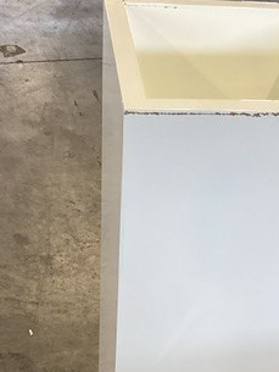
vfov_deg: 29.6
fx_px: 698
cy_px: 241
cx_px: 234
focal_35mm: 65
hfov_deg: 22.2
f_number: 2.4
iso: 100
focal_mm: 3.3
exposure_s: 1/50
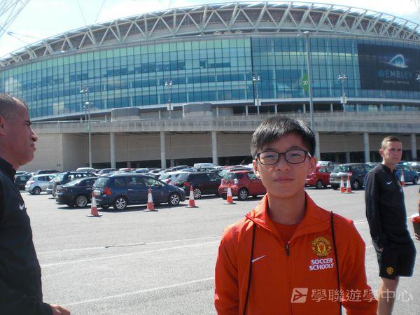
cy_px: 158
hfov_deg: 49.0
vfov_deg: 37.7
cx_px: 210
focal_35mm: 38
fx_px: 461
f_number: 3.1
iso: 64
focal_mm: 6.3
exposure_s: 1/500
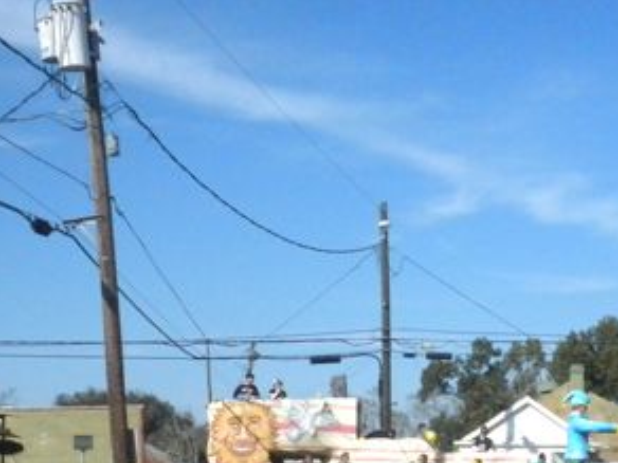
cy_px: 471
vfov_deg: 18.8
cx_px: 415
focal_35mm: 76
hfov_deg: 25.5
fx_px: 1357
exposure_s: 1/1500
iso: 800
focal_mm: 6.6
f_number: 10
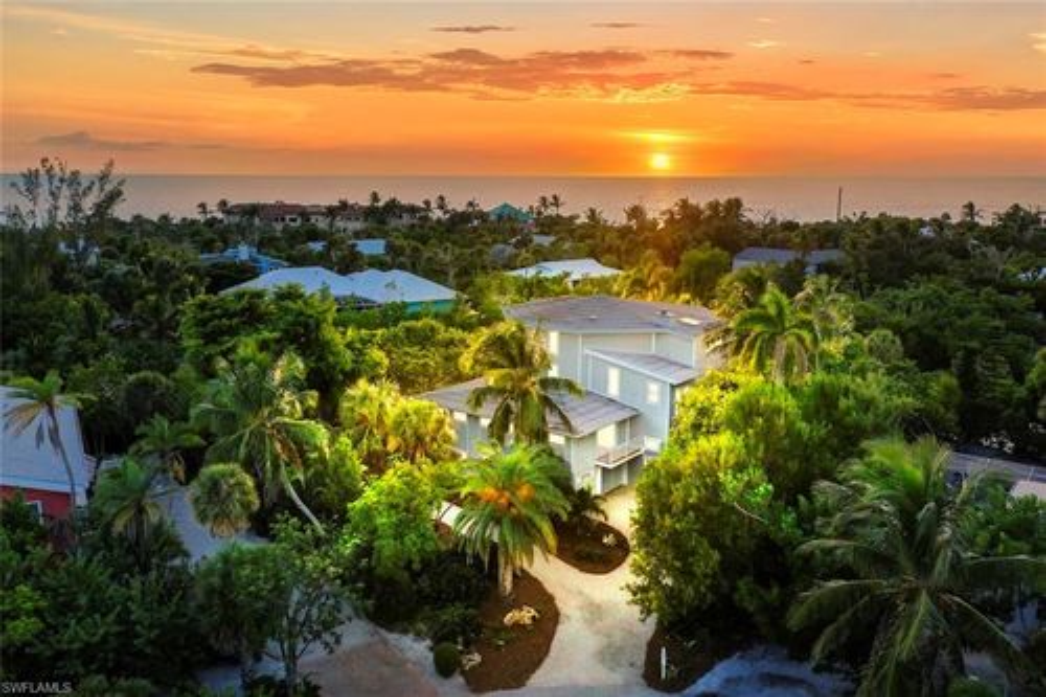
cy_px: 348
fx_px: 813
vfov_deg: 46.4
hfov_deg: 65.5
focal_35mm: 28
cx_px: 523
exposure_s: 1/160
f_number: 4.5
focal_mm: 10.26
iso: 100
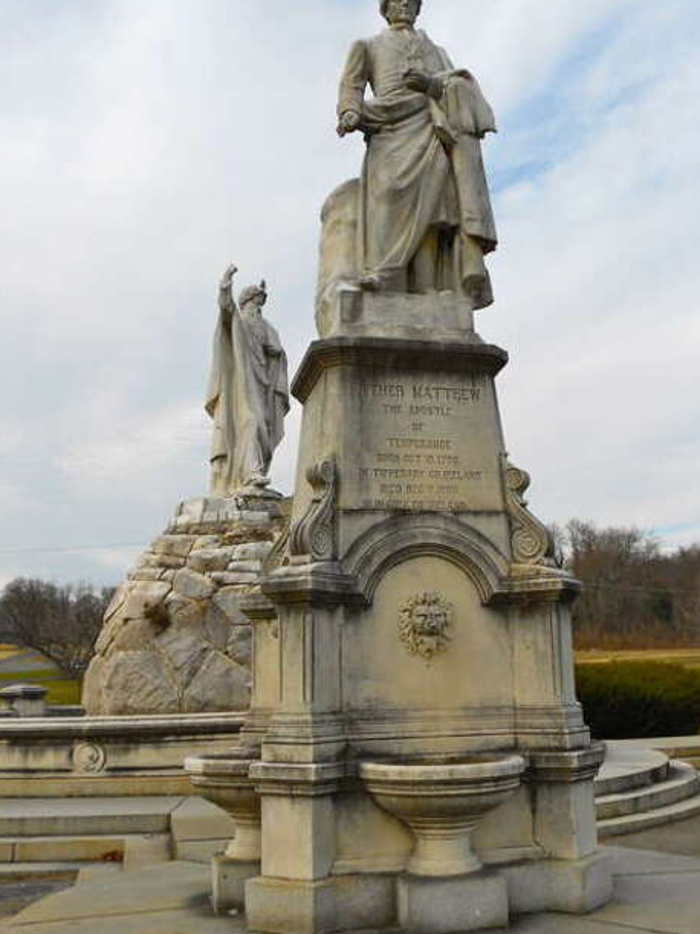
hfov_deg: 37.6
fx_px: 1025
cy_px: 468
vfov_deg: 49.0
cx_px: 403
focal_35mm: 38
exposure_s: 1/1000
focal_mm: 5.1
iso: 80
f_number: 3.4
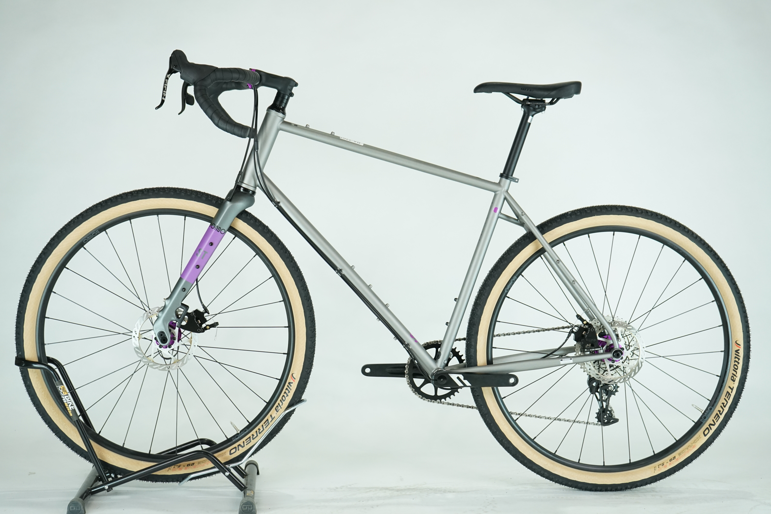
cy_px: 257
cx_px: 386
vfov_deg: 23.8
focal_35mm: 57
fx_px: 1221
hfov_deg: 35.1
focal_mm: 57
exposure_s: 1/200
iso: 1600
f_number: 5.6
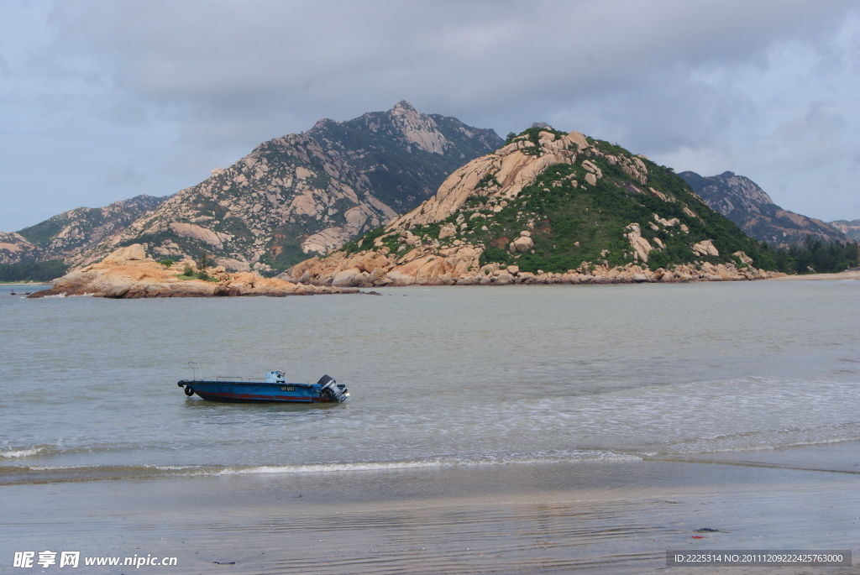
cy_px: 288
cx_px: 430
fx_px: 1793
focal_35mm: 75
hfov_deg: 27.0
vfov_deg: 18.2
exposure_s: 1/125
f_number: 13
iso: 100
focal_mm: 50
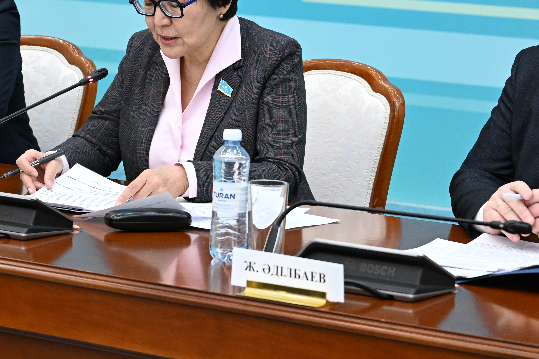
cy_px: 7
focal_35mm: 157
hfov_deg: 13.1
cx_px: 212
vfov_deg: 8.7
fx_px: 2350
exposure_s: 1/200
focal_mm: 70
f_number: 5
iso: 2500
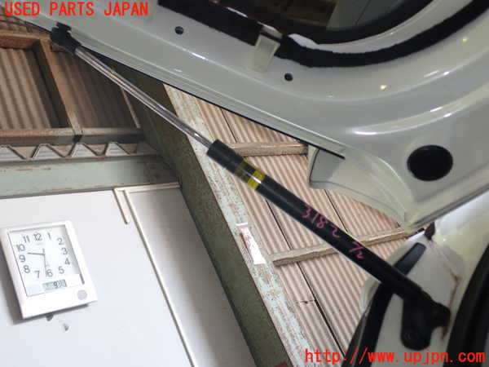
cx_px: 244
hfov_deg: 45.8
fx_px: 579
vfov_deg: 35.1
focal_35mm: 41
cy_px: 184
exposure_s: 1/50
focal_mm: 7.31
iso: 200
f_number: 2.8
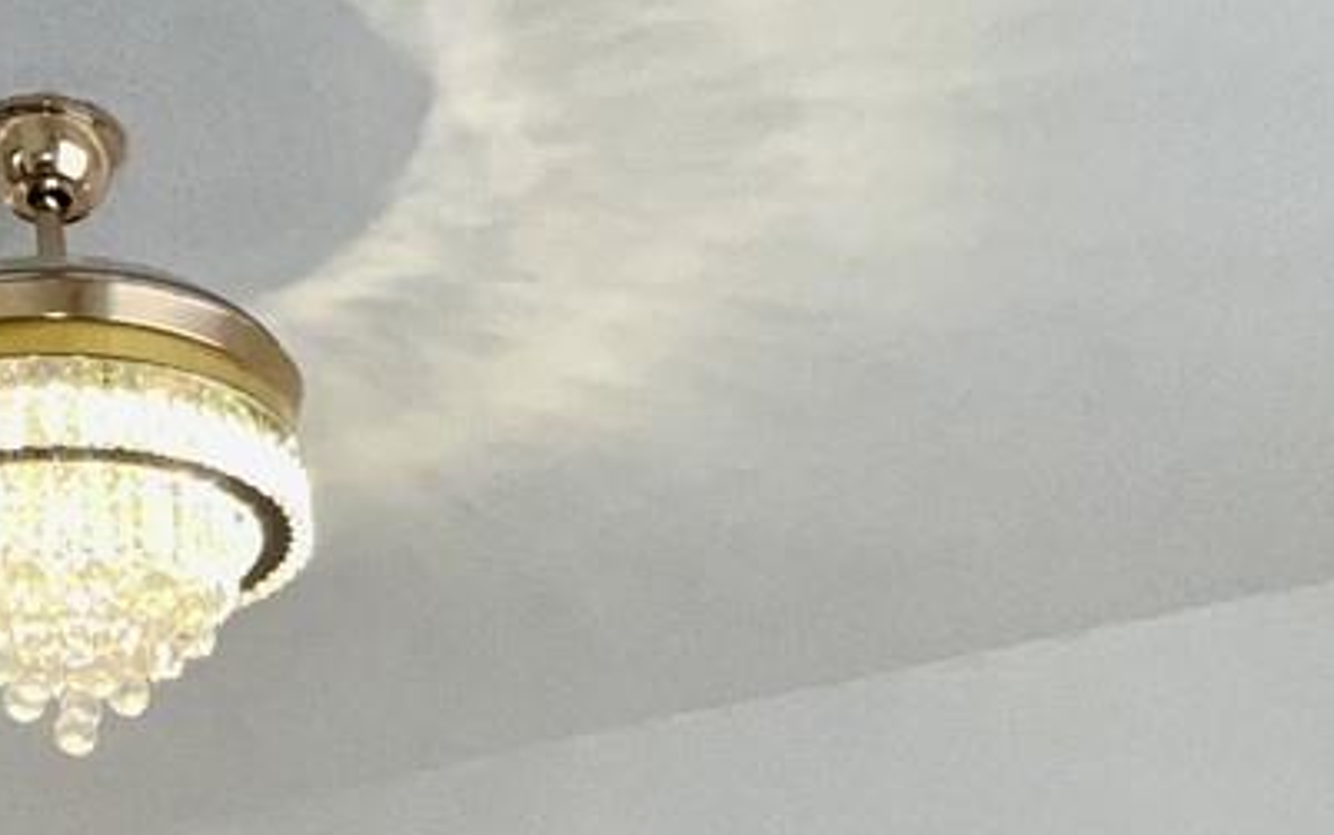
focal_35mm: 55
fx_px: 2000
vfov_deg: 18.4
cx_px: 386
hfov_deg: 36.3
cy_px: 1507
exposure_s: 1/120
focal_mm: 1.57
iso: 80
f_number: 1.8
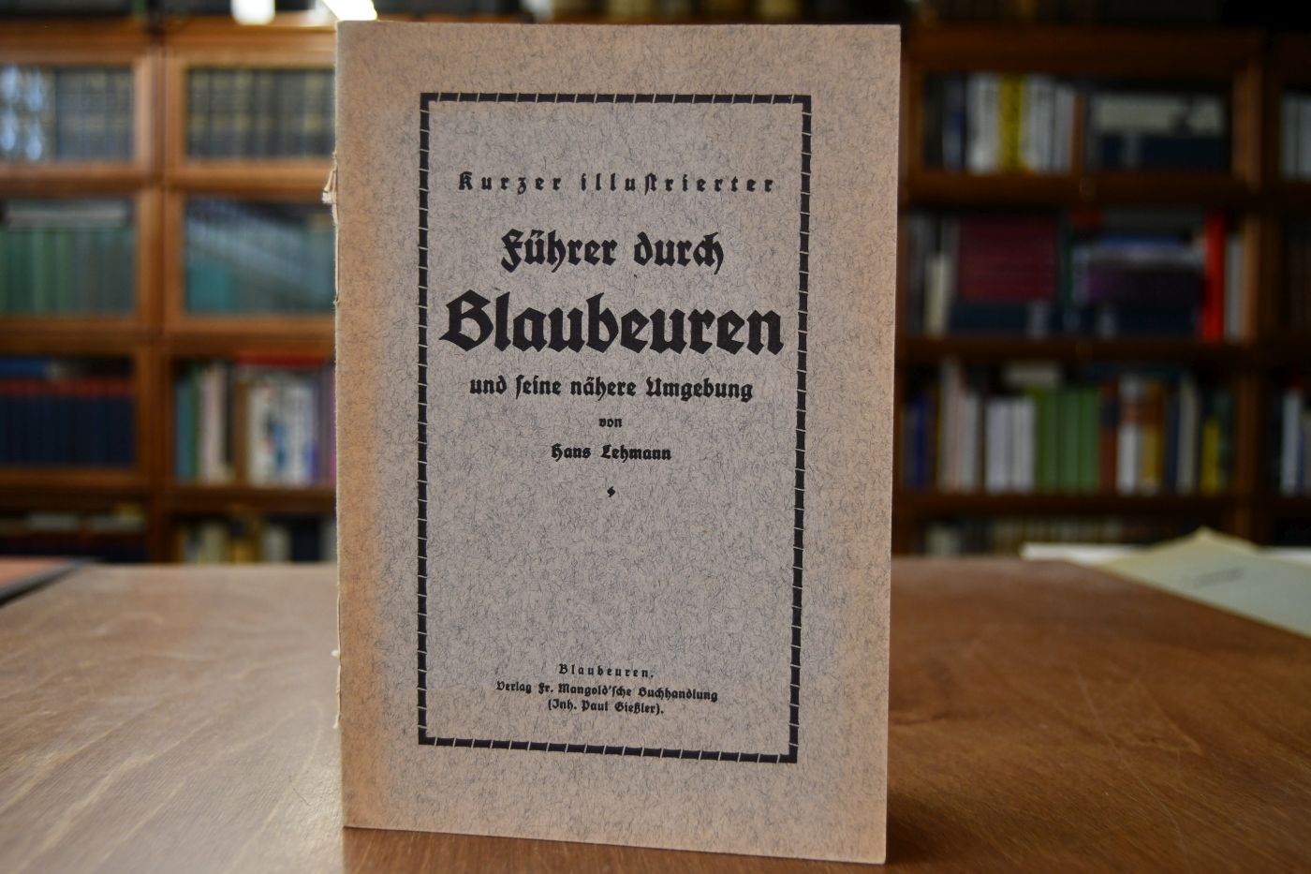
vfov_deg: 40.0
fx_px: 1202
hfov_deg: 57.2
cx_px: 656
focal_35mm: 33
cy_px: 437
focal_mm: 22
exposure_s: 1/125
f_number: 3.5
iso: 800
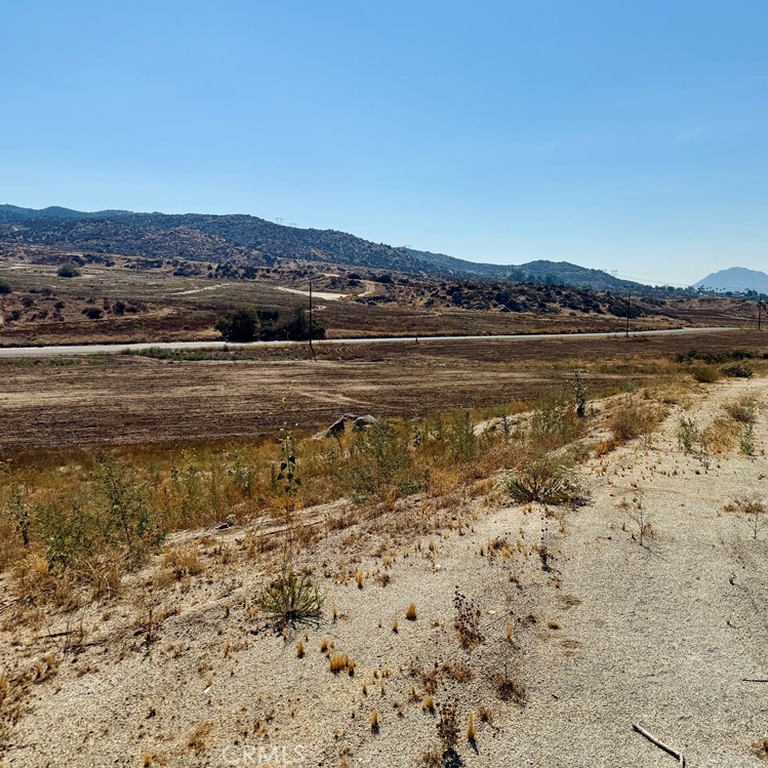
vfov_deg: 55.6
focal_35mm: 29
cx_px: 506
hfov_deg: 54.6
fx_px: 728
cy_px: 375
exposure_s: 1/11905
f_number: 1.78
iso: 80
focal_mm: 6.76
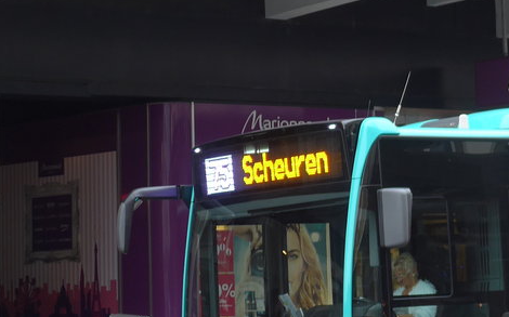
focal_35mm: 149
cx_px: 629
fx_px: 2065
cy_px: 134
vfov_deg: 8.8
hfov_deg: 13.6
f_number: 3.4
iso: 100
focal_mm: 11.3
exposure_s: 1/60
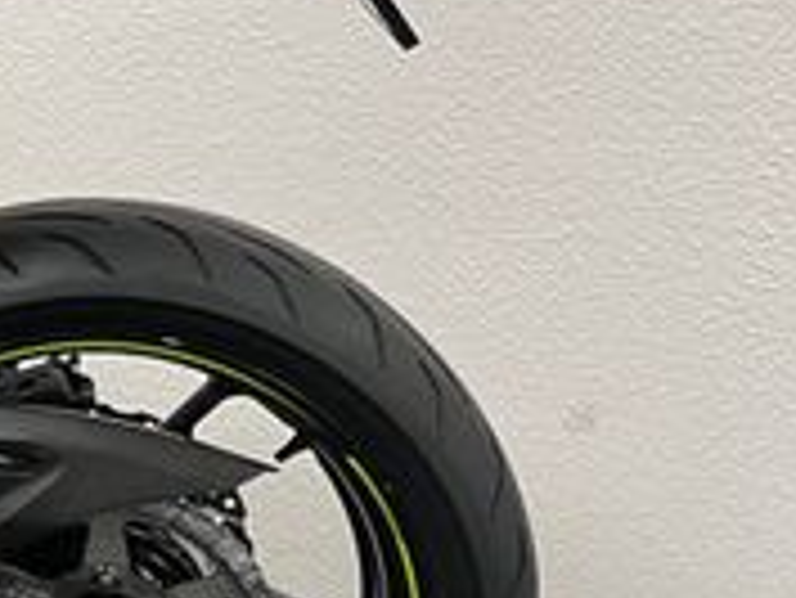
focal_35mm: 94
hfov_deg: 17.2
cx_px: -630
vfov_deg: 15.7
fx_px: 2163
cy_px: 148
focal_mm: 5.1
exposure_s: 1/50
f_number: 1.6
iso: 80
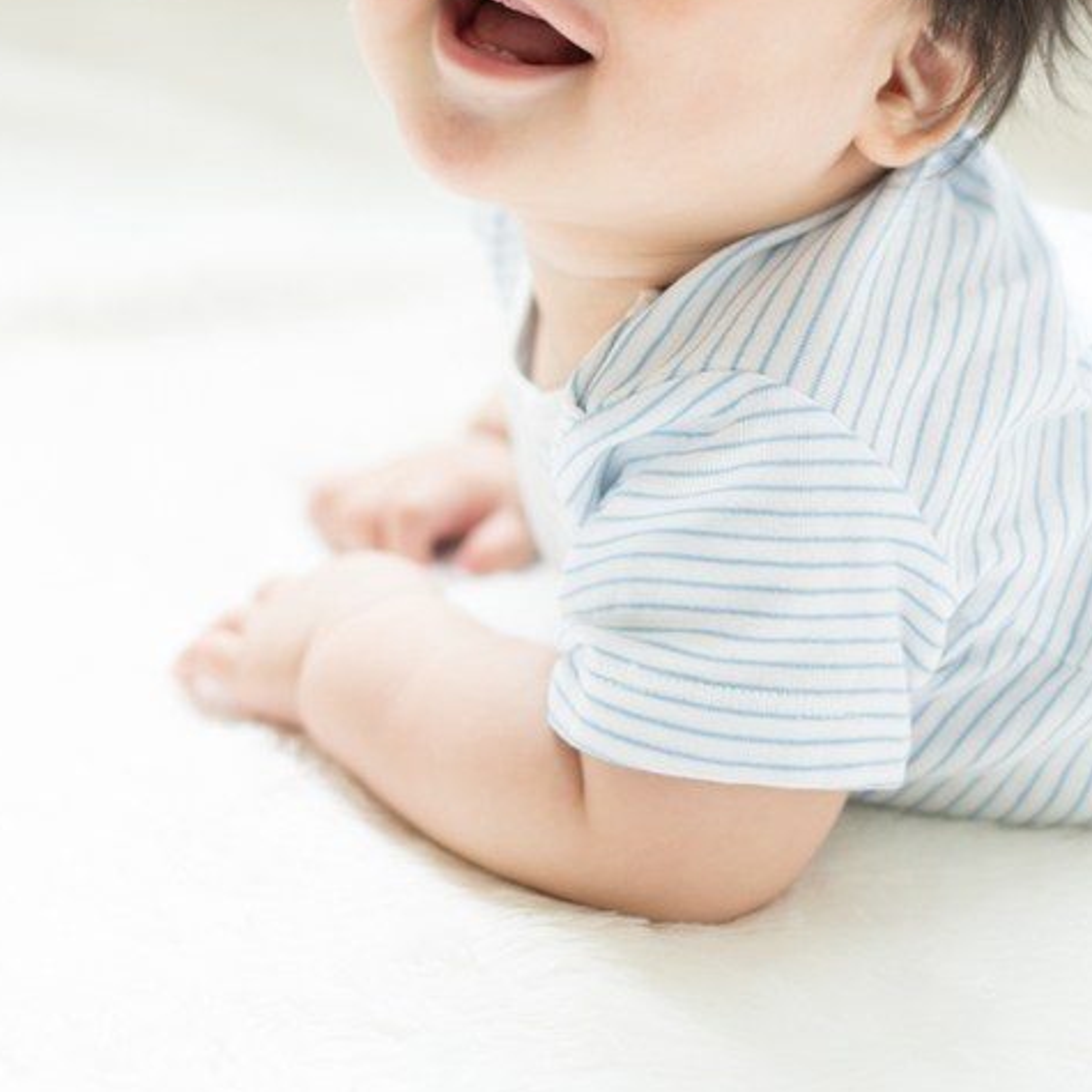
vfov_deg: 13.7
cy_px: 137
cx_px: 480
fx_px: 4497
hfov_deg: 13.8
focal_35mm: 126
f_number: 2
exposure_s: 1/160
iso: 200
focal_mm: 55
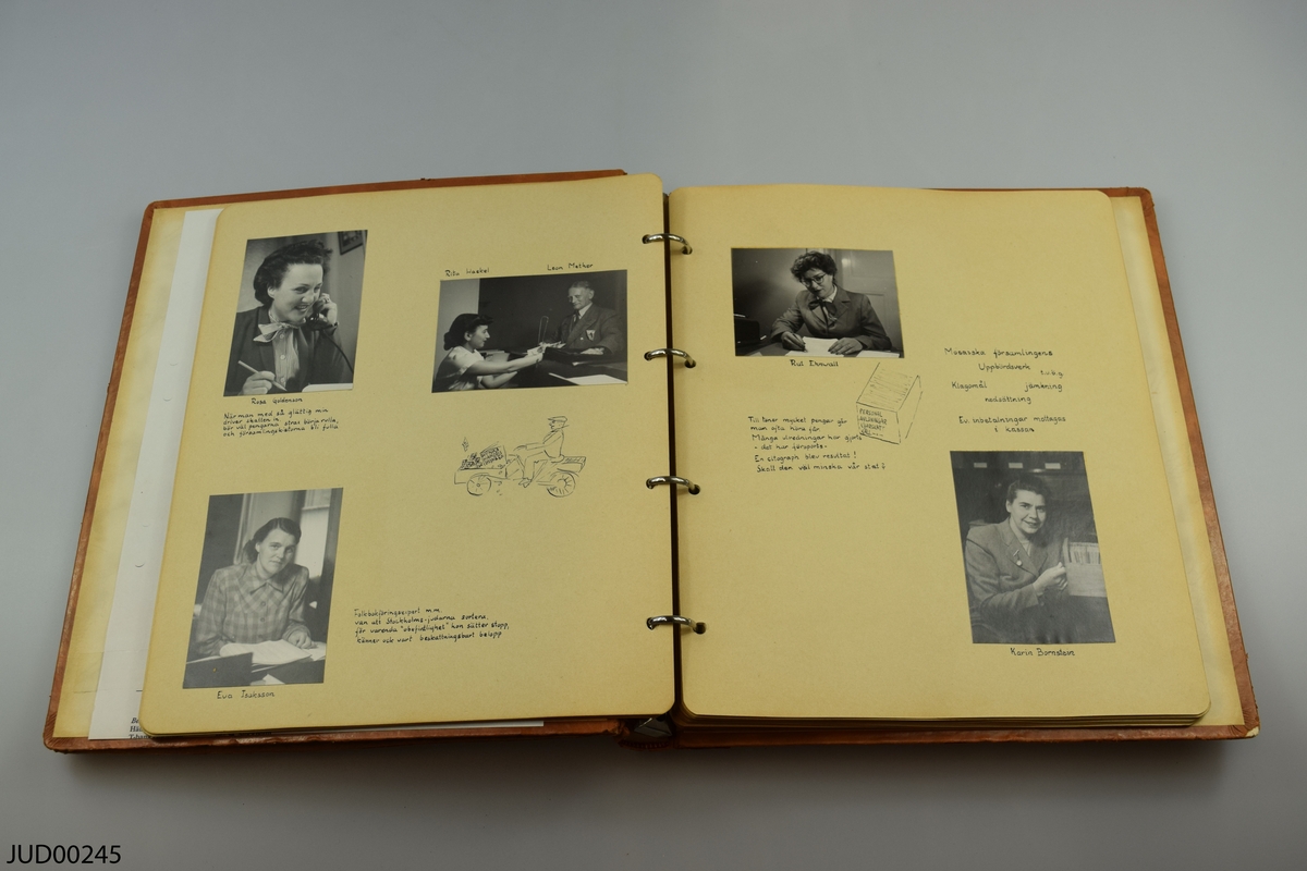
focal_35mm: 40
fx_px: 1470
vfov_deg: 33.0
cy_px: 436
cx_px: 654
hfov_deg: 47.9
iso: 400
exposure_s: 1/250
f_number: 8
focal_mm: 27
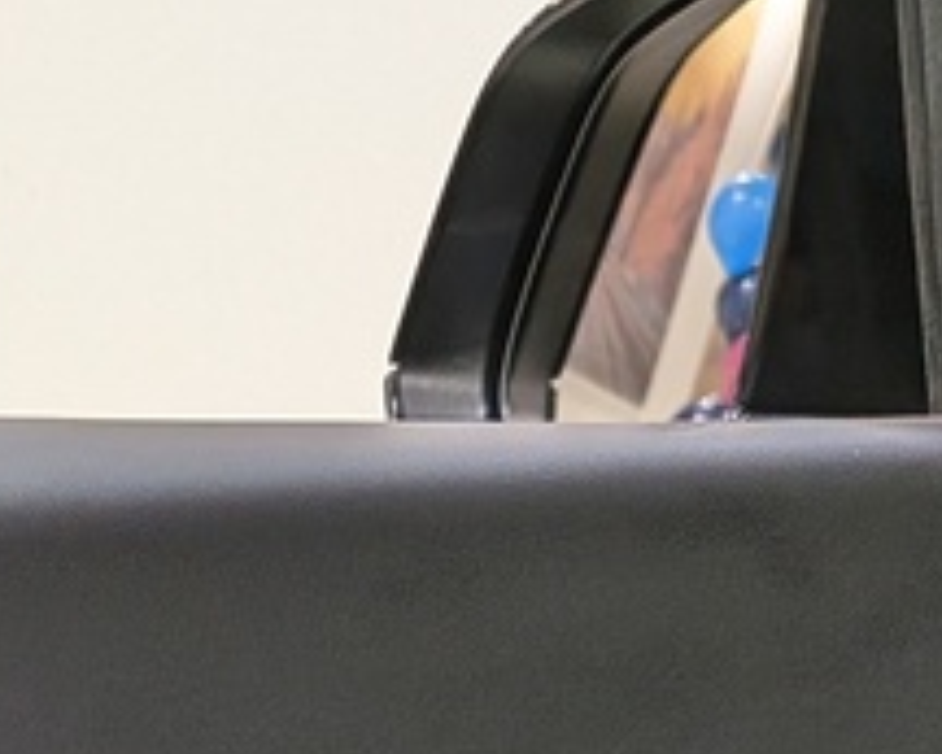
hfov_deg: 15.2
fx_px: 3096
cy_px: 1600
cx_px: -689
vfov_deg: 12.1
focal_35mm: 111
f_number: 1.7
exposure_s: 1/120
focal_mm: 4.53
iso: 158
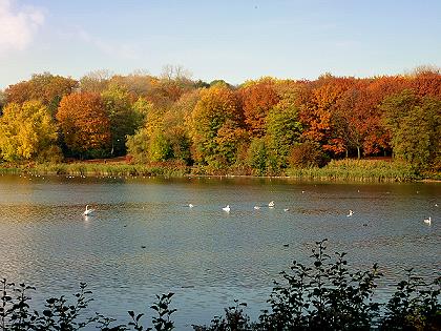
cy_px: 166
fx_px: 854
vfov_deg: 21.9
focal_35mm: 67
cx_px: 220
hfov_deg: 29.0
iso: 80
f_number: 4.1
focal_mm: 11
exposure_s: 1/320
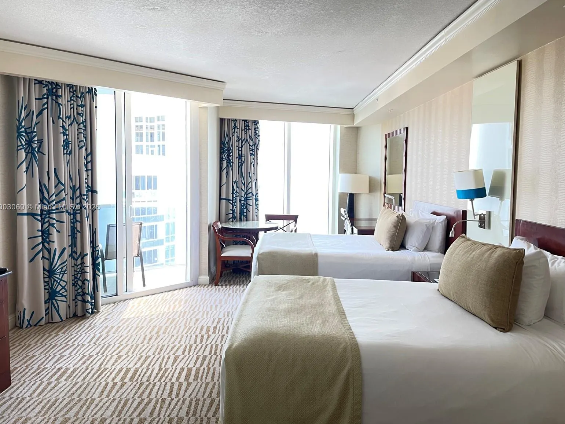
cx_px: 276
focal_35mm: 27
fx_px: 441
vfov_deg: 51.4
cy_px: 208
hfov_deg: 65.3
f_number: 1.6
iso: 80
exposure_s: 1/60
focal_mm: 4.2
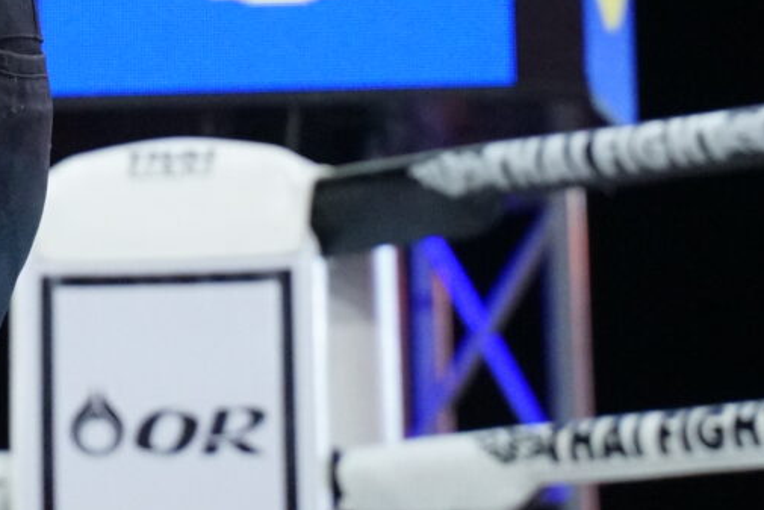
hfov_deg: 5.6
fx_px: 7748
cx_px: -477
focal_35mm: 365
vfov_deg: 3.7
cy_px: -527
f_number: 4.5
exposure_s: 1/800
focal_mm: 72
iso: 3200
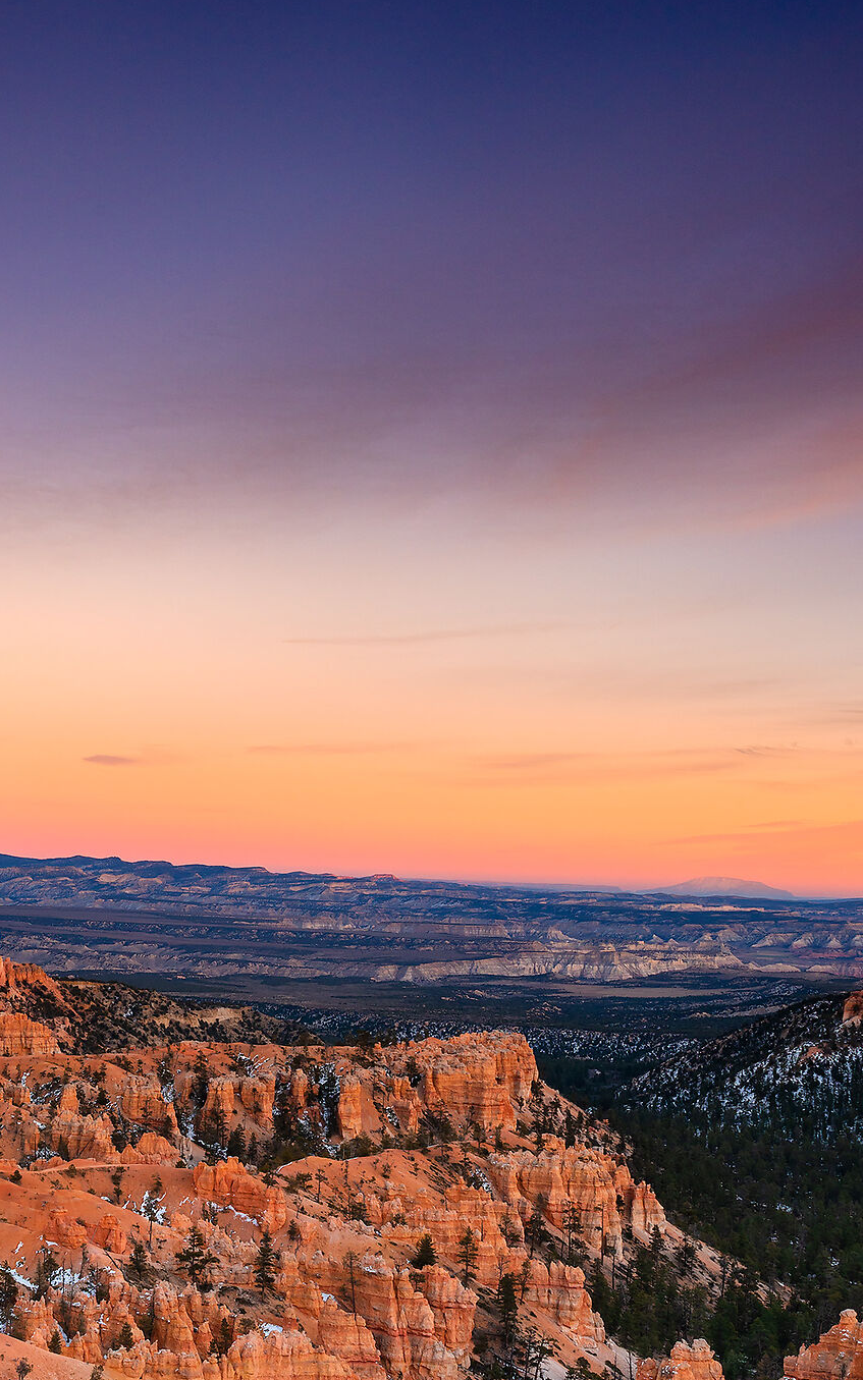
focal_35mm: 56
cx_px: 163
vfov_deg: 36.1
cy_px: 866
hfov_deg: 22.8
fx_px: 2107
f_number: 13
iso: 64
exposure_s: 1/3
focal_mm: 31
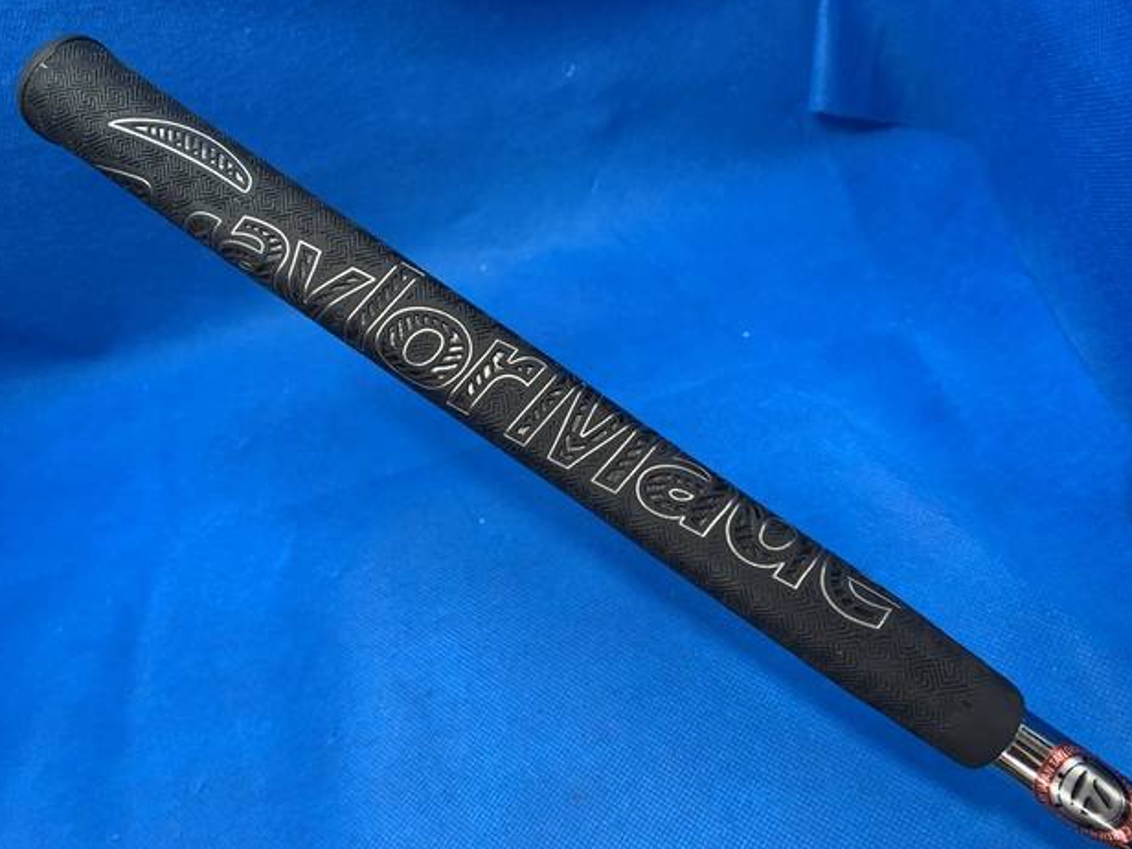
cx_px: 562
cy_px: 423
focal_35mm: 27
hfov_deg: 65.3
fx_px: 883
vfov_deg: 51.4
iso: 125
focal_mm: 4.25
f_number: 1.8
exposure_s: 1/60
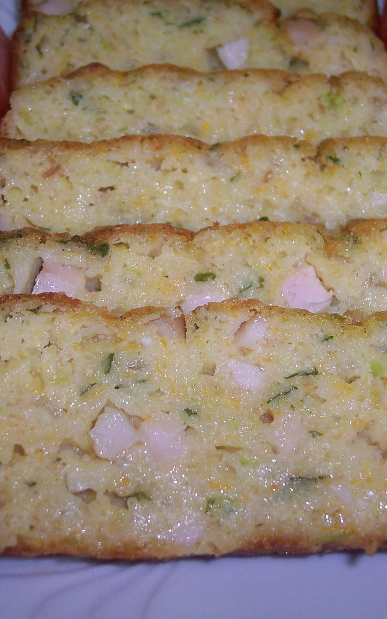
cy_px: 301
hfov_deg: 20.6
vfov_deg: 32.5
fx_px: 1063
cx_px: 188
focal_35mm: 63
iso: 100
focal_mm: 8
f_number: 2.8
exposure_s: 1/60
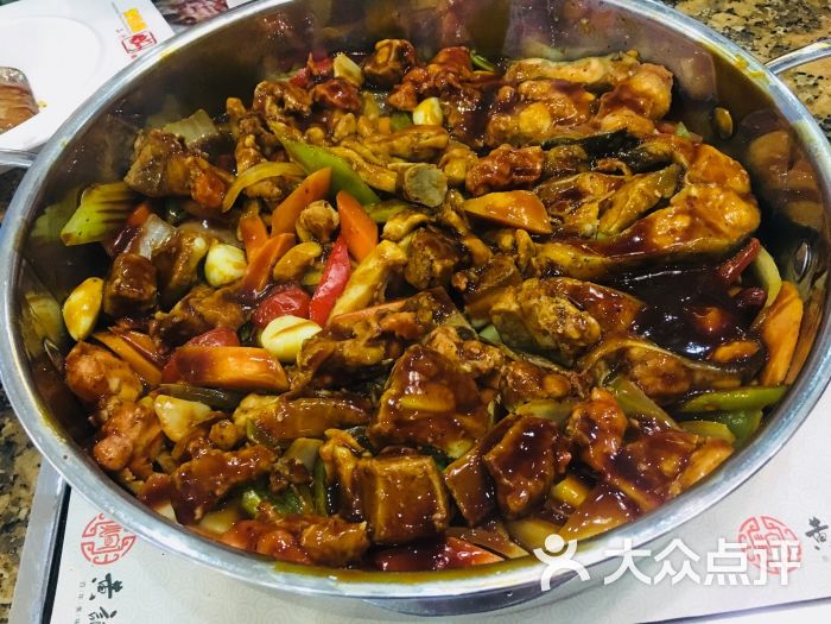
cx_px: 416
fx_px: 696
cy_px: 312
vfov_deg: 48.2
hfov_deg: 61.7
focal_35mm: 29
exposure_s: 1/17
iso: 250
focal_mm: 4.15
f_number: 2.2
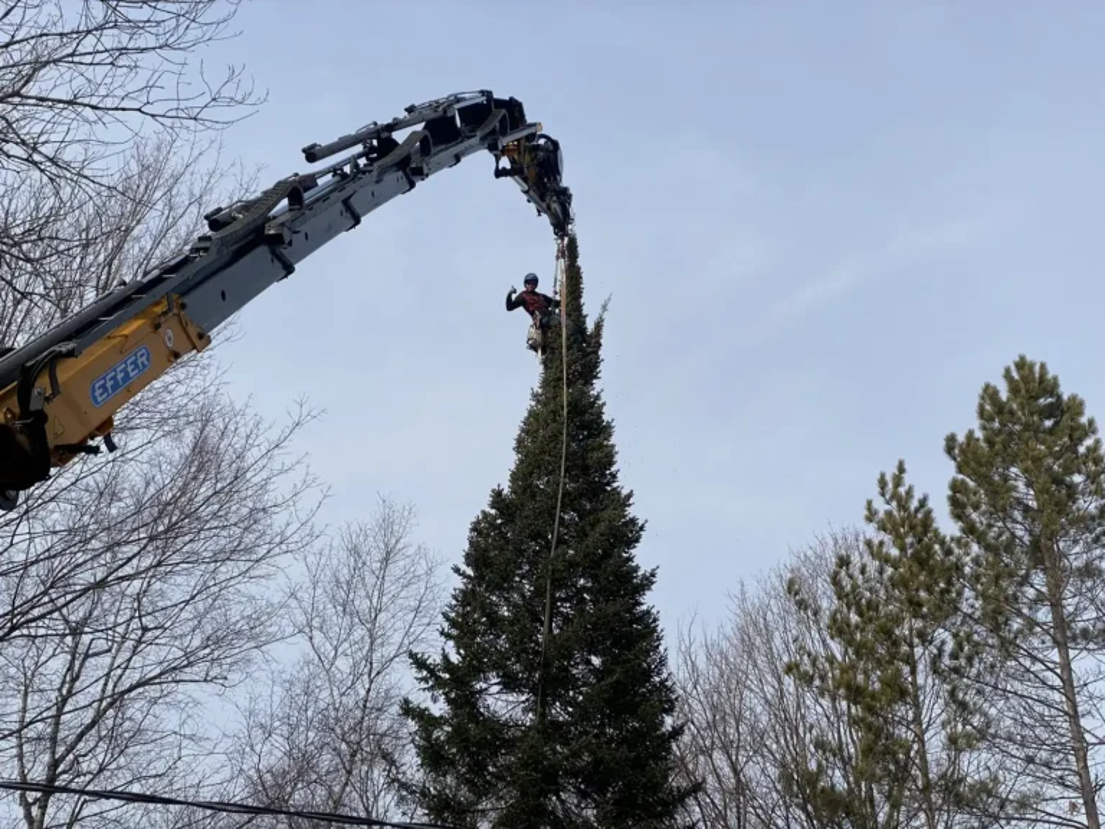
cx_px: 552
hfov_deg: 36.8
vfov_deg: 28.0
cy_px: 414
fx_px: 1660
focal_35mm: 52
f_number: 2
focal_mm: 6
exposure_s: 1/2083
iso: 20
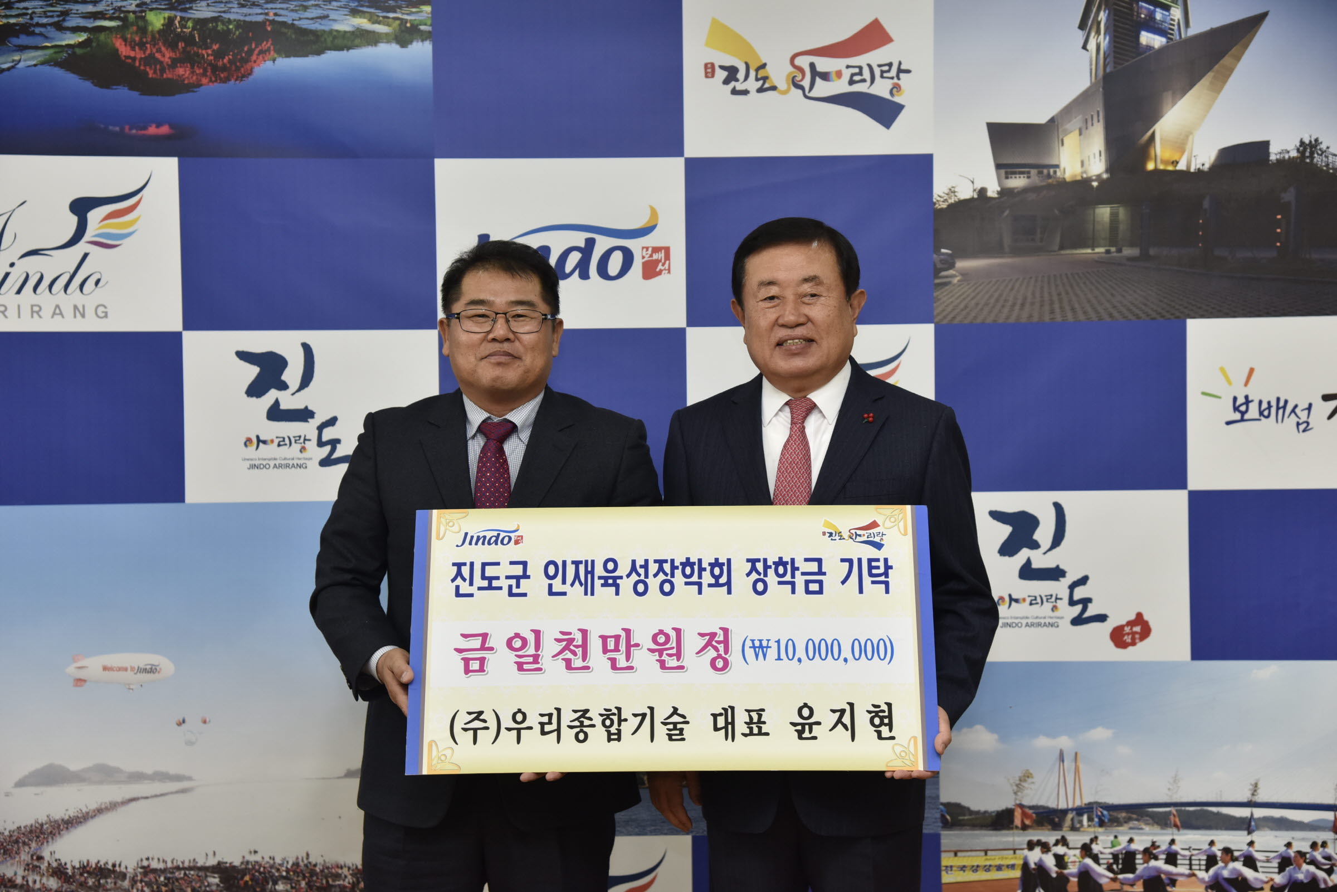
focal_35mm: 58
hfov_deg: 34.5
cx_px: 668
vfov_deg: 23.4
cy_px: 446
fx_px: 2154
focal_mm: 58
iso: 800
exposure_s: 1/125
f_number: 5
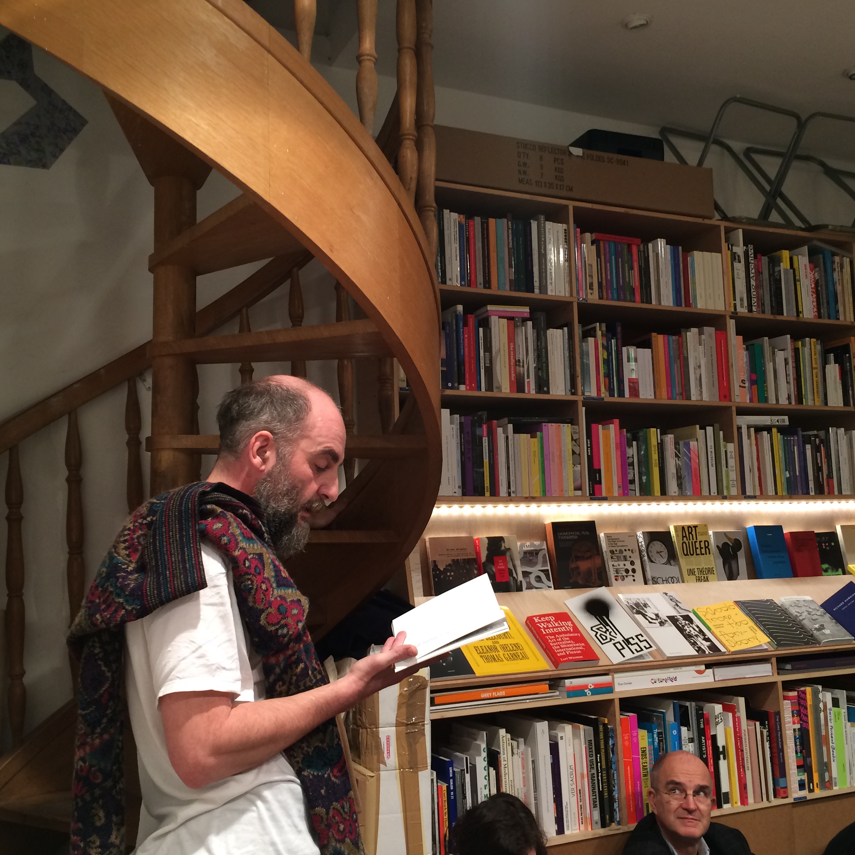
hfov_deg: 47.2
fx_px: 978
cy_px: 431
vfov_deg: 47.2
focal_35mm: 35
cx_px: 448
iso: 100
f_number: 2.2
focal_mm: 4.15
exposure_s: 1/33
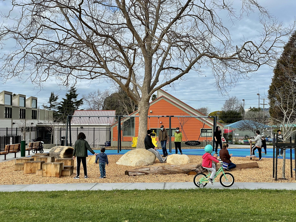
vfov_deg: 28.0
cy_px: 111
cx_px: 148
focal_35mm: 52
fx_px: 445
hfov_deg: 36.8
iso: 25
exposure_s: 1/1170
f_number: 2
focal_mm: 6
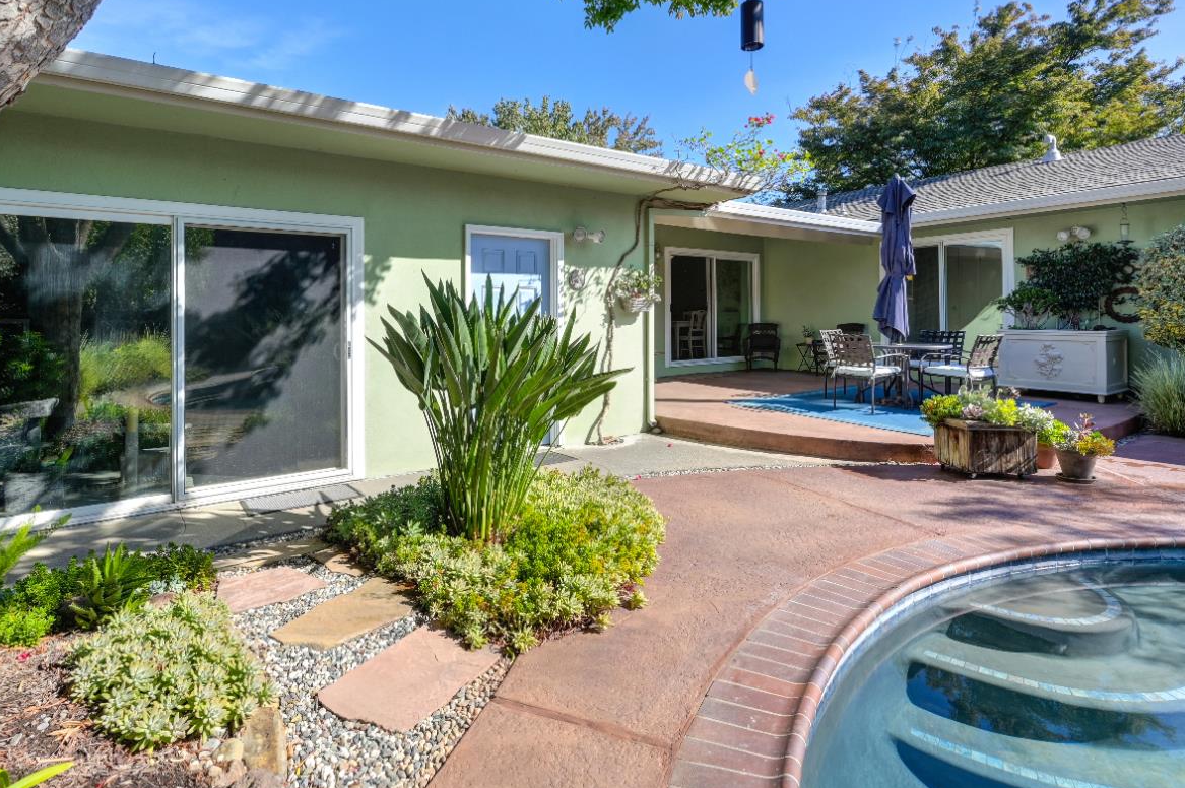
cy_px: 332
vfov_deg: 66.9
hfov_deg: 89.9
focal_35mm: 18
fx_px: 592
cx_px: 557
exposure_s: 1/500
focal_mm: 14
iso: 500
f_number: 11
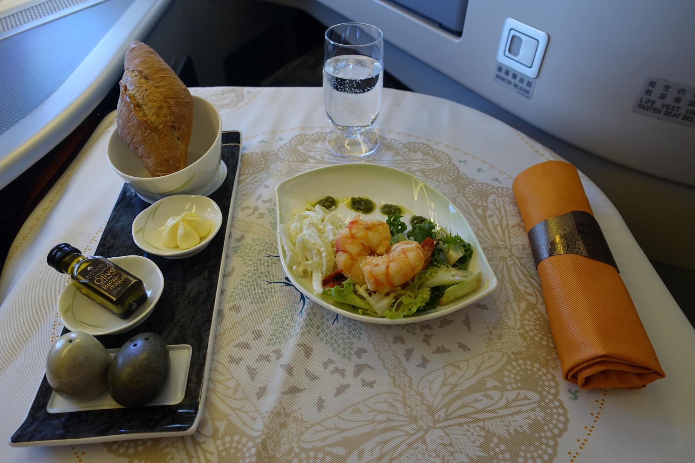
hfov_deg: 73.7
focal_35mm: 24
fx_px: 463
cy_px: 232
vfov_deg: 53.1
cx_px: 348
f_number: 2.8
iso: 125
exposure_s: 1/30
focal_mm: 8.8
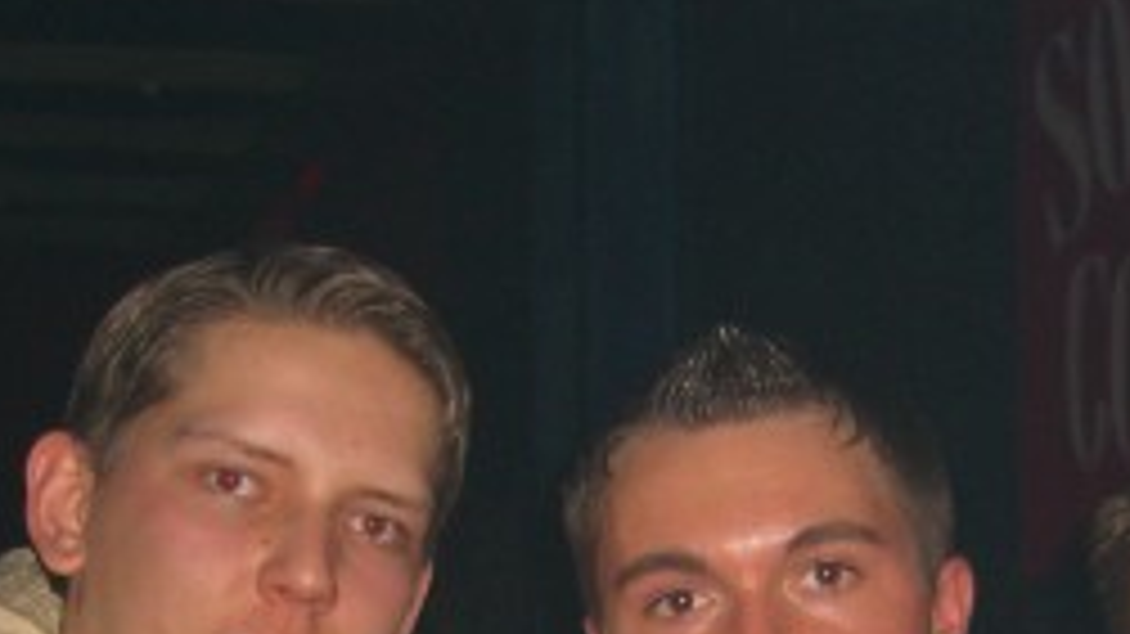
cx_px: 662
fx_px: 2965
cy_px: 980
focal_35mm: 99
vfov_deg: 11.6
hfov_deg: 21.6
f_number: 2.8
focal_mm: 7.9
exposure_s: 1/60
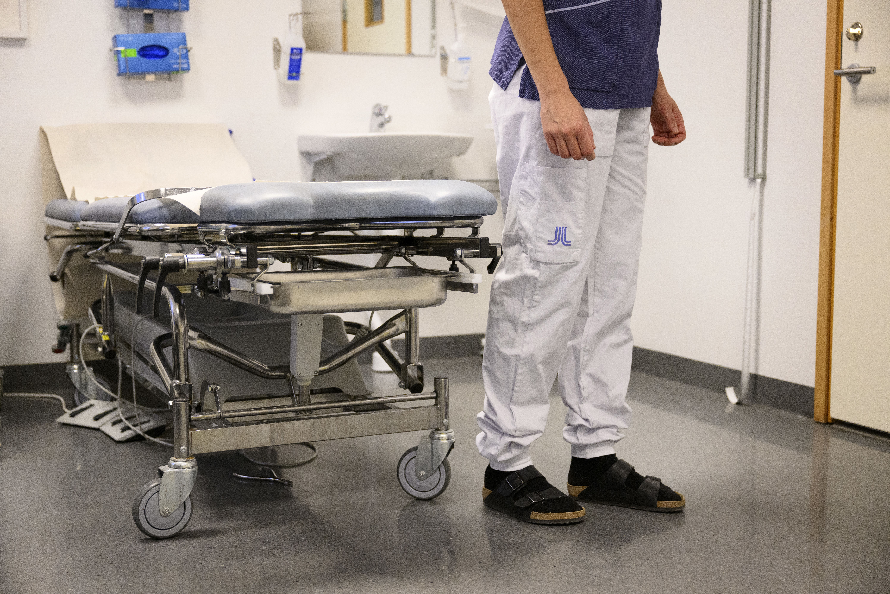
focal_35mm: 49
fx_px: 1211
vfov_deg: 27.5
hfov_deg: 40.3
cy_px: 297
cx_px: 445
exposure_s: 1/320
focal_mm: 49
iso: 3200
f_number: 3.2
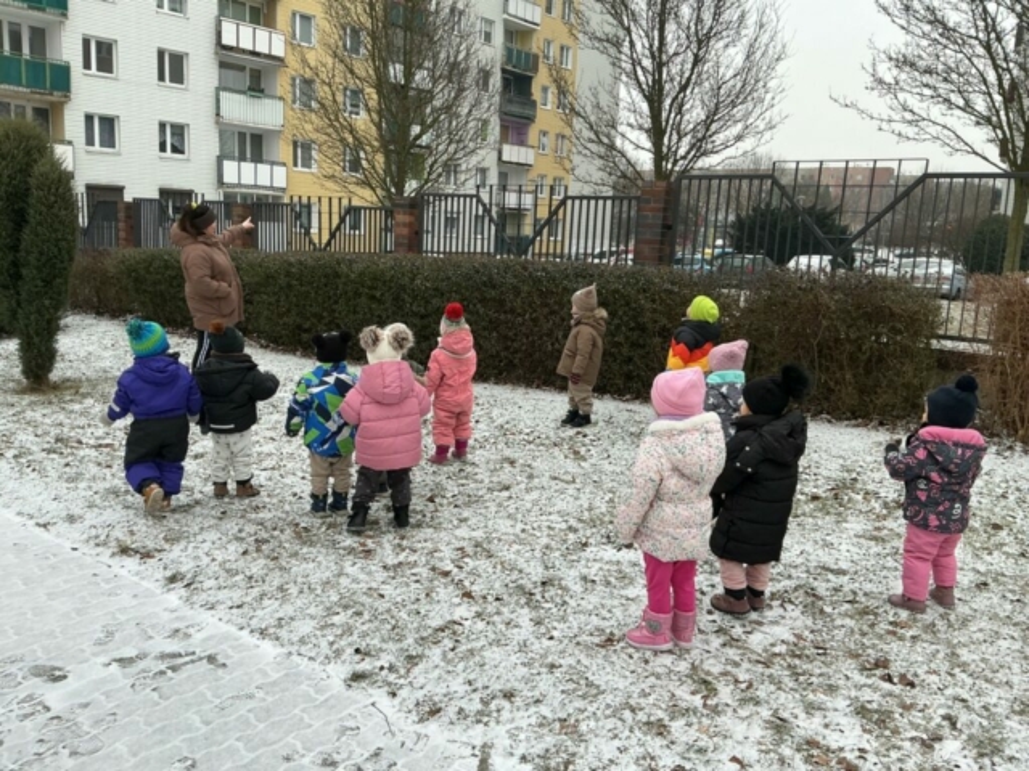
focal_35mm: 29
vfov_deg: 48.2
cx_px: 514
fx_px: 862
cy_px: 386
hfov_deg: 61.7
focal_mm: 3
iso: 20
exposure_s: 1/160
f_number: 1.8
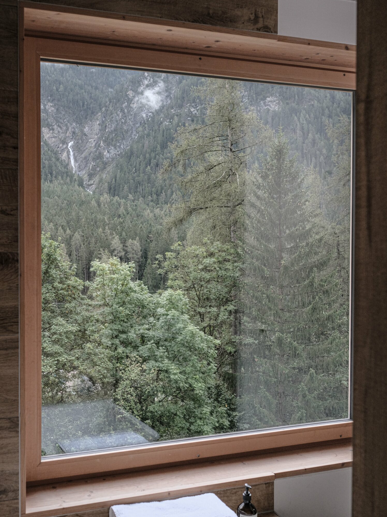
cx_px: 194
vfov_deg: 48.9
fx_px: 567
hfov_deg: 37.7
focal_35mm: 38
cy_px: 286
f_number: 4.5
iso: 1250
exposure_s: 1/250
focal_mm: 23
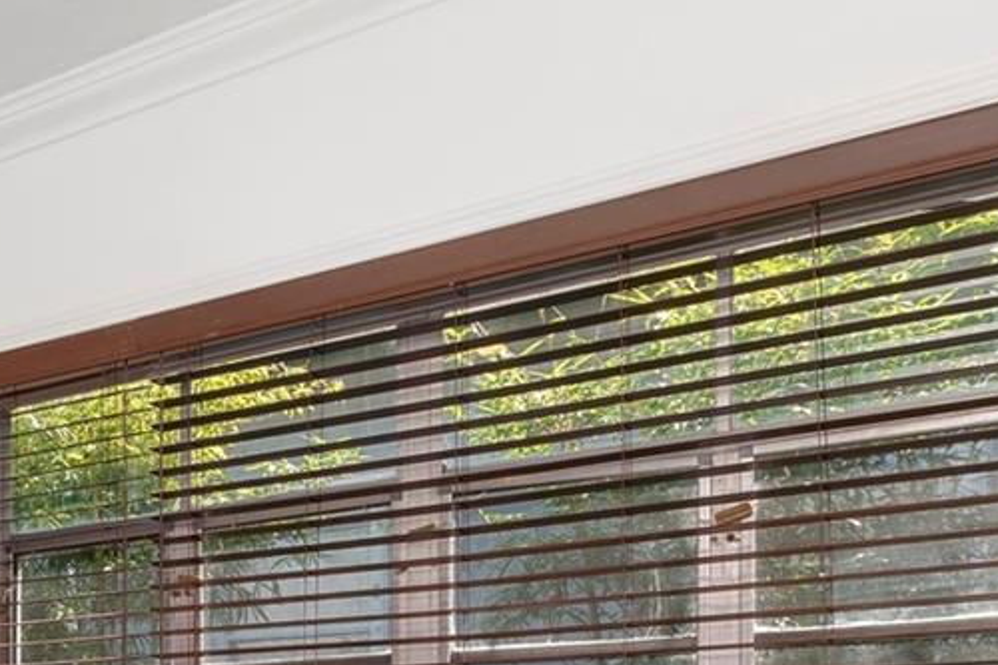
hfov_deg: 34.2
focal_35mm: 48
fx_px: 1330
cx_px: -160
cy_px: 841
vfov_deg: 24.8
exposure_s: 1/5
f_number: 8
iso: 100
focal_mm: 10
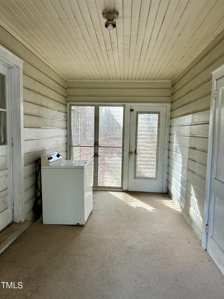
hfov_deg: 53.1
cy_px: 150
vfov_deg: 67.3
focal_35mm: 26
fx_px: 224
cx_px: 112
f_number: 1.5
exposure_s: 1/121
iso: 40
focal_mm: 5.7
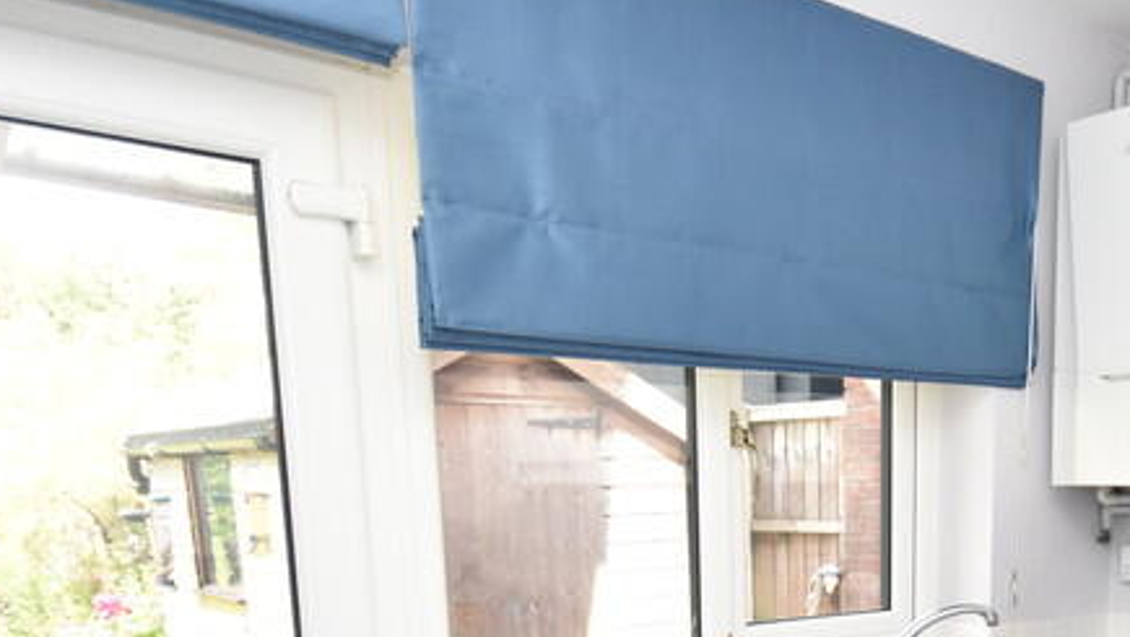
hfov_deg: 51.1
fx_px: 1109
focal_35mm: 37
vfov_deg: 29.4
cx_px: 881
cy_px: 672
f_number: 5
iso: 800
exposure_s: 1/200
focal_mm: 10
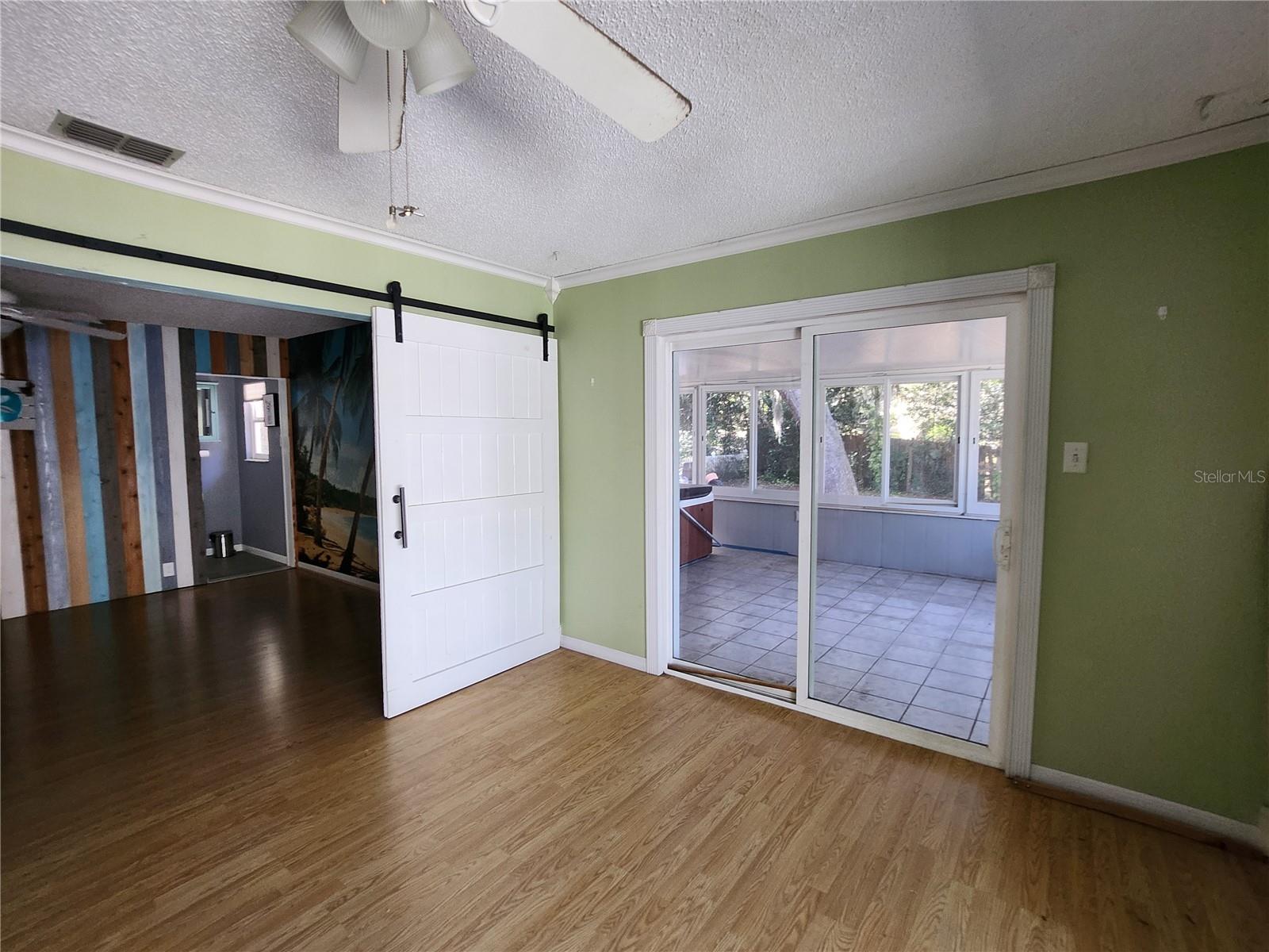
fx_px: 477
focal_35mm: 13
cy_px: 476
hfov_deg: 106.2
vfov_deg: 89.9
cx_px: 634
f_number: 2.2
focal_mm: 1.7
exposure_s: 1/50
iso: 100
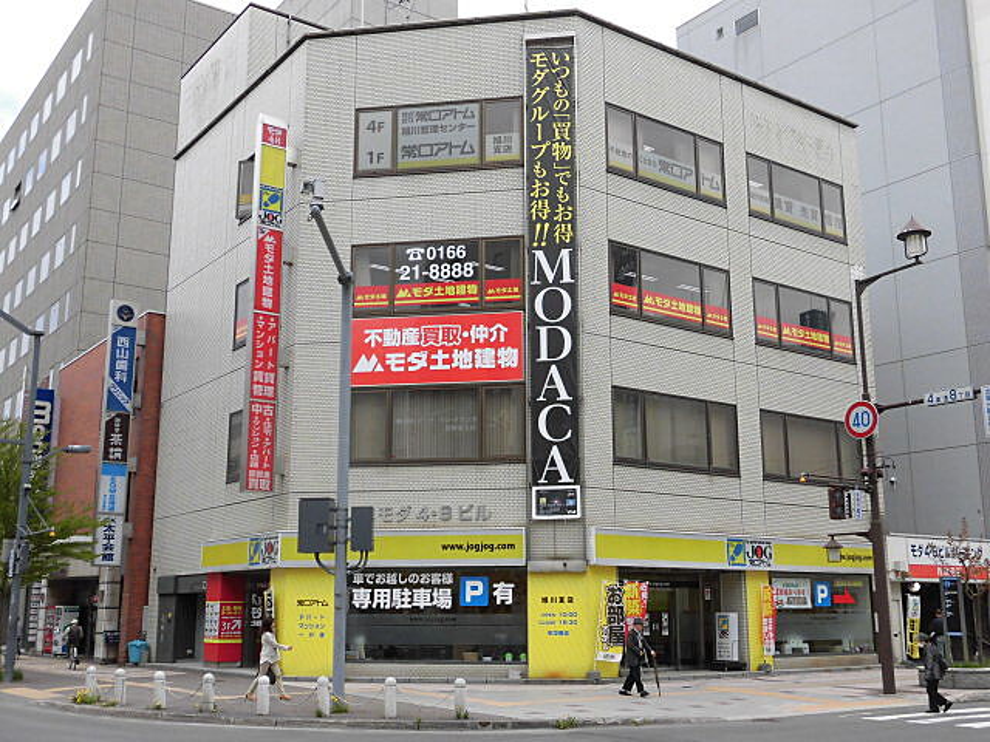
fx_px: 1087
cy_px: 371
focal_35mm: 38
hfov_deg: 49.0
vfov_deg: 37.7
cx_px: 495
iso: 100
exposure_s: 1/640
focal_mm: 6.77
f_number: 3.7
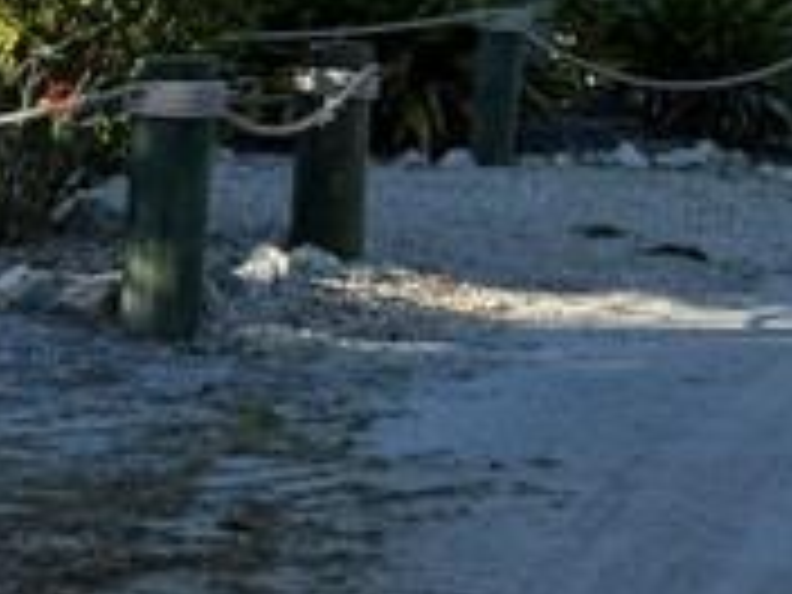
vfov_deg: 9.9
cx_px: 1102
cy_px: -554
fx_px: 3203
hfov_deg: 13.5
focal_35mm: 140
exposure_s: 1/3584
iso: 80
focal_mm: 6.76
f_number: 1.78
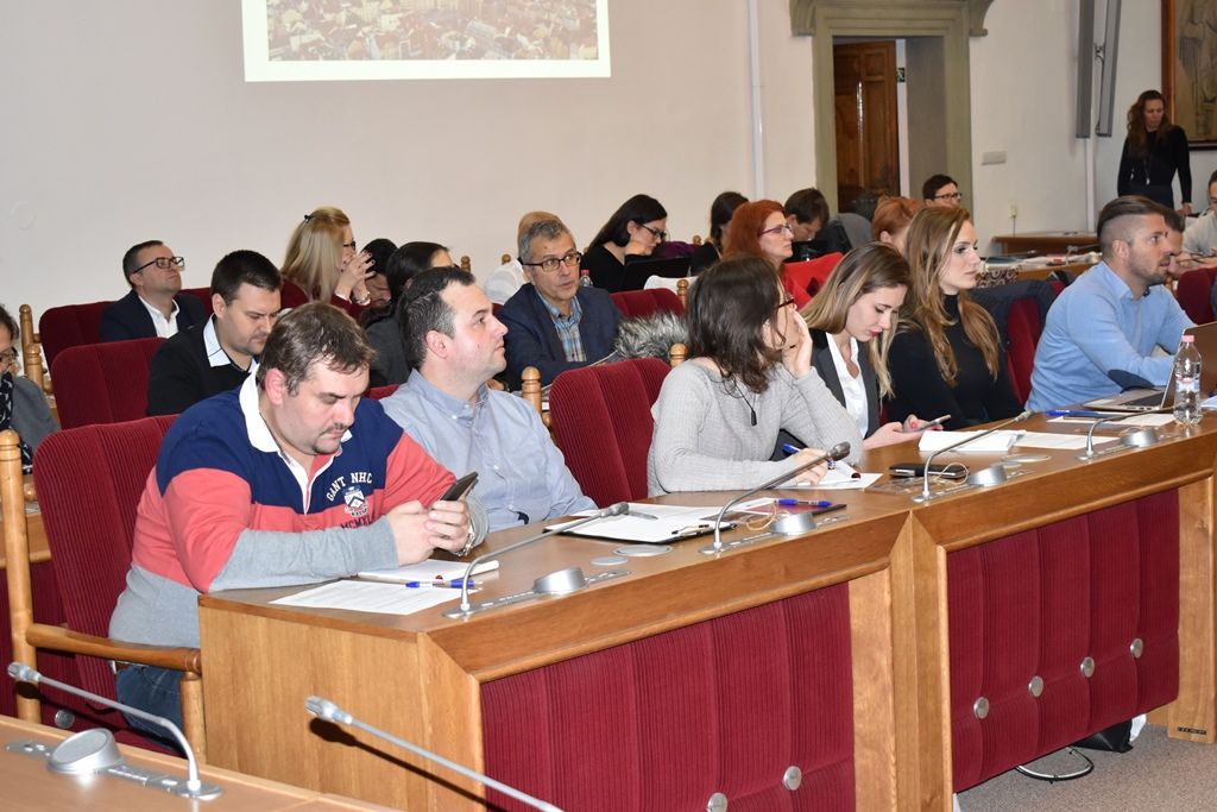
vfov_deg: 20.2
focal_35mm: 68
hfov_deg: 29.9
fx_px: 2282
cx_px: 608
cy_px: 406
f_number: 5
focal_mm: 45
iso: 1100
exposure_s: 1/80
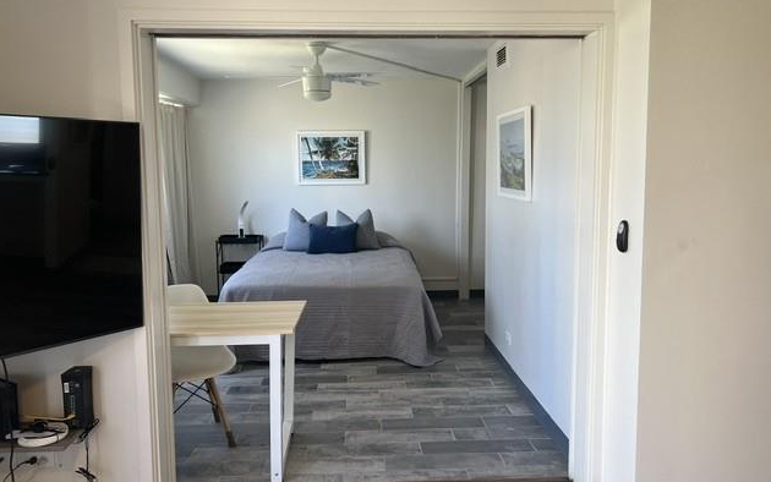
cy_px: 218
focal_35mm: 28
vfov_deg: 44.5
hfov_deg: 66.5
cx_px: 387
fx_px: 588
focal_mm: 5.7
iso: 64
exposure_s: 1/120
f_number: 1.5
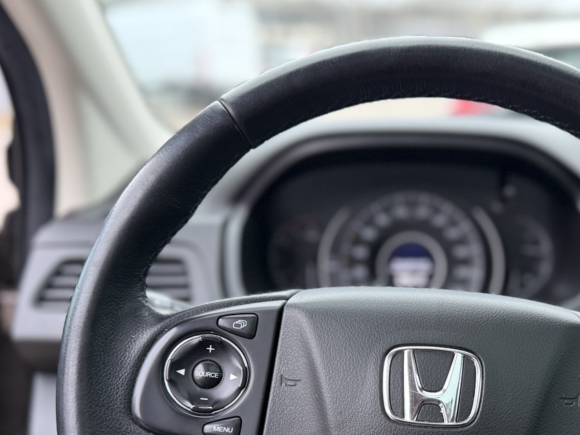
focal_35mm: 41
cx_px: 415
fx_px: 687
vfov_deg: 33.8
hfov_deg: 44.6
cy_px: 364
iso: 250
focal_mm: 6.76
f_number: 1.78
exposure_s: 1/47
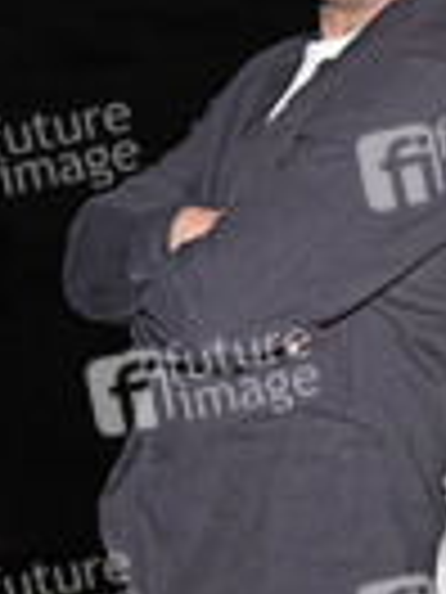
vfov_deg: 15.8
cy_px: 270
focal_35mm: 125
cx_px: 534
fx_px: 2147
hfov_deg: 11.6
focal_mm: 38
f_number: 4.5
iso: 640
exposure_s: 1/125
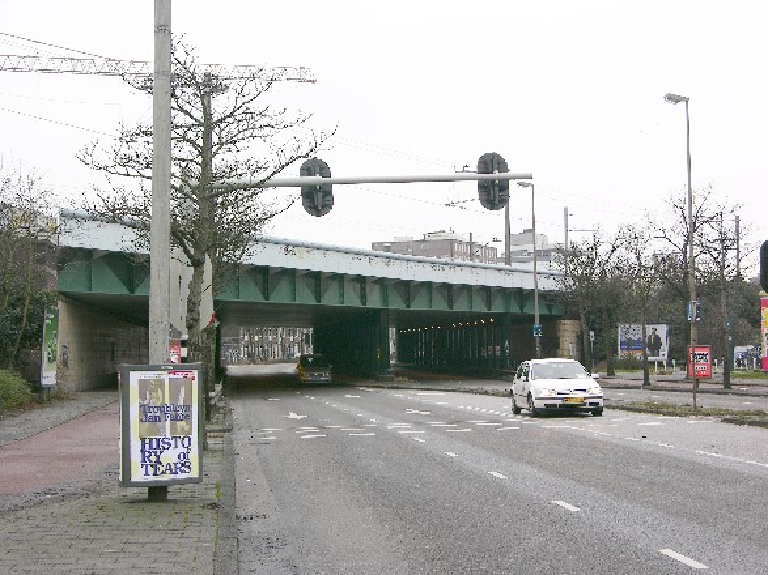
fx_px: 1553
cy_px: 288
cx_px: 384
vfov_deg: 21.0
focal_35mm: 70
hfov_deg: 27.8
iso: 50
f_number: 4.2
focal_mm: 17.8
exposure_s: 1/55.6
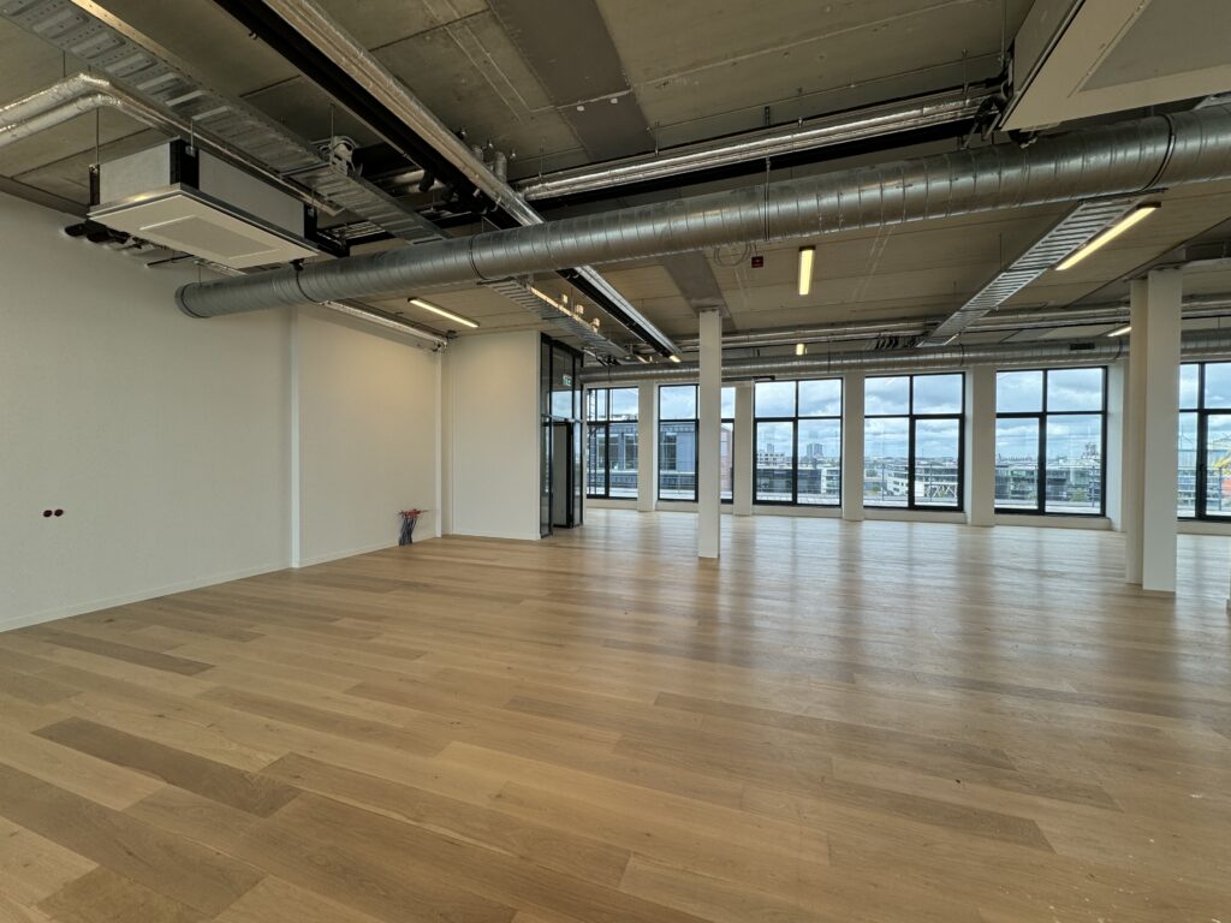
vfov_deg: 85.7
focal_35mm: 14
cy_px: 462
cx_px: 616
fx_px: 498
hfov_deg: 102.1
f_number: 2.2
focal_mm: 2.22
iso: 40
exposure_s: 1/178
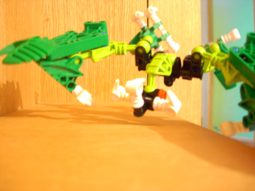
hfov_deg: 49.0
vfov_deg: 37.7
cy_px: 96
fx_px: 280
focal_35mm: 38
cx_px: 128
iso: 200
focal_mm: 7.8
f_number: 2.8
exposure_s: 1/1.5
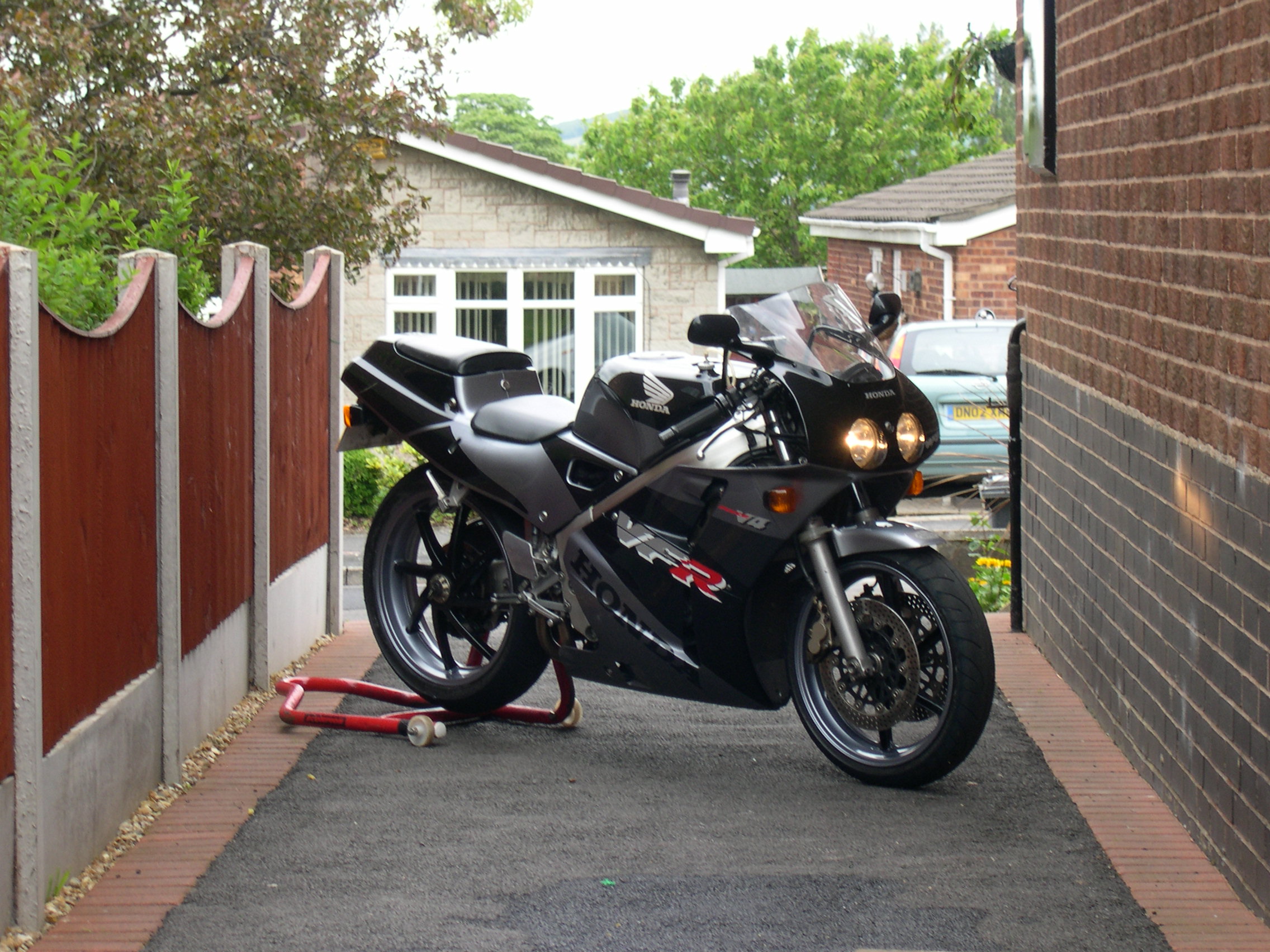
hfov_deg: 17.3
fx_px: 4182
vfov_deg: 13.0
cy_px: 476
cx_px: 635
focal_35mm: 114
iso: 100
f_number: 4.9
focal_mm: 24
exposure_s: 1/38.6
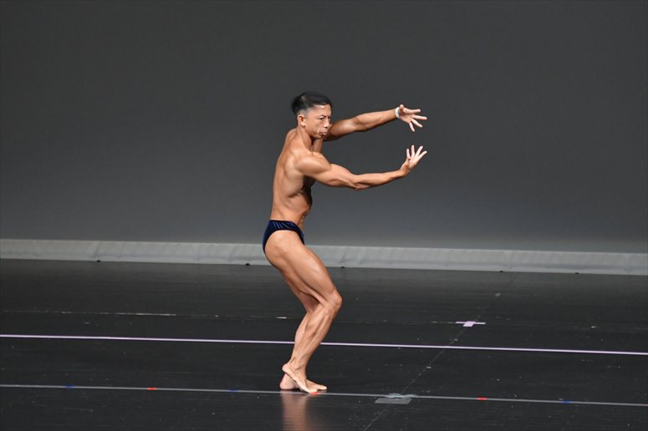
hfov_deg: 6.9
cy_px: 216
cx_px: 324
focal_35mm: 300
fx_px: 5397
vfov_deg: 4.6
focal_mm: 200
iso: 4000
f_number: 5.6
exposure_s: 1/400
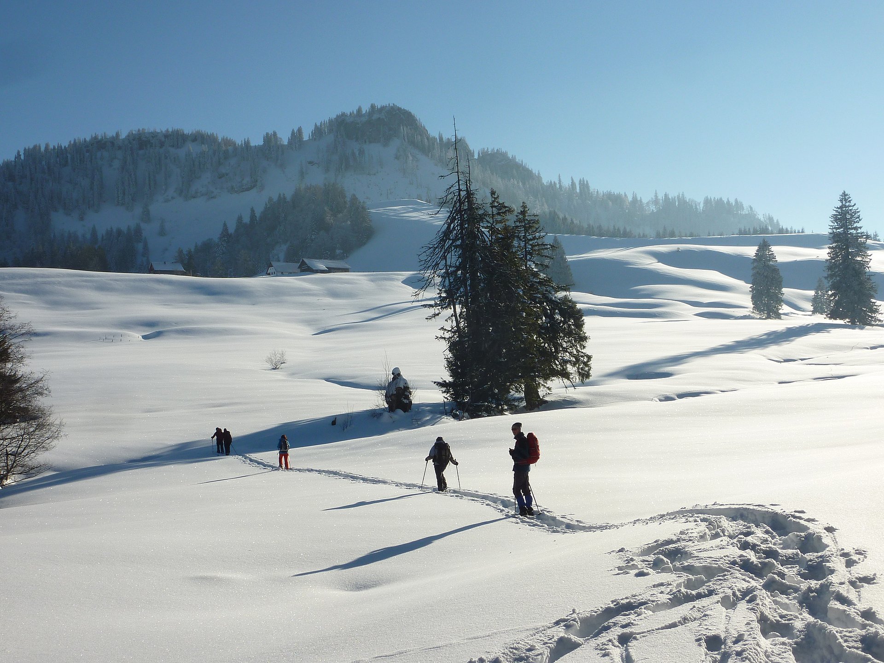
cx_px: 442
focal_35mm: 42
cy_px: 332
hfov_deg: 44.8
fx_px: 1073
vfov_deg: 34.3
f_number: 5.6
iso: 80
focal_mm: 6.9
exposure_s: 1/640
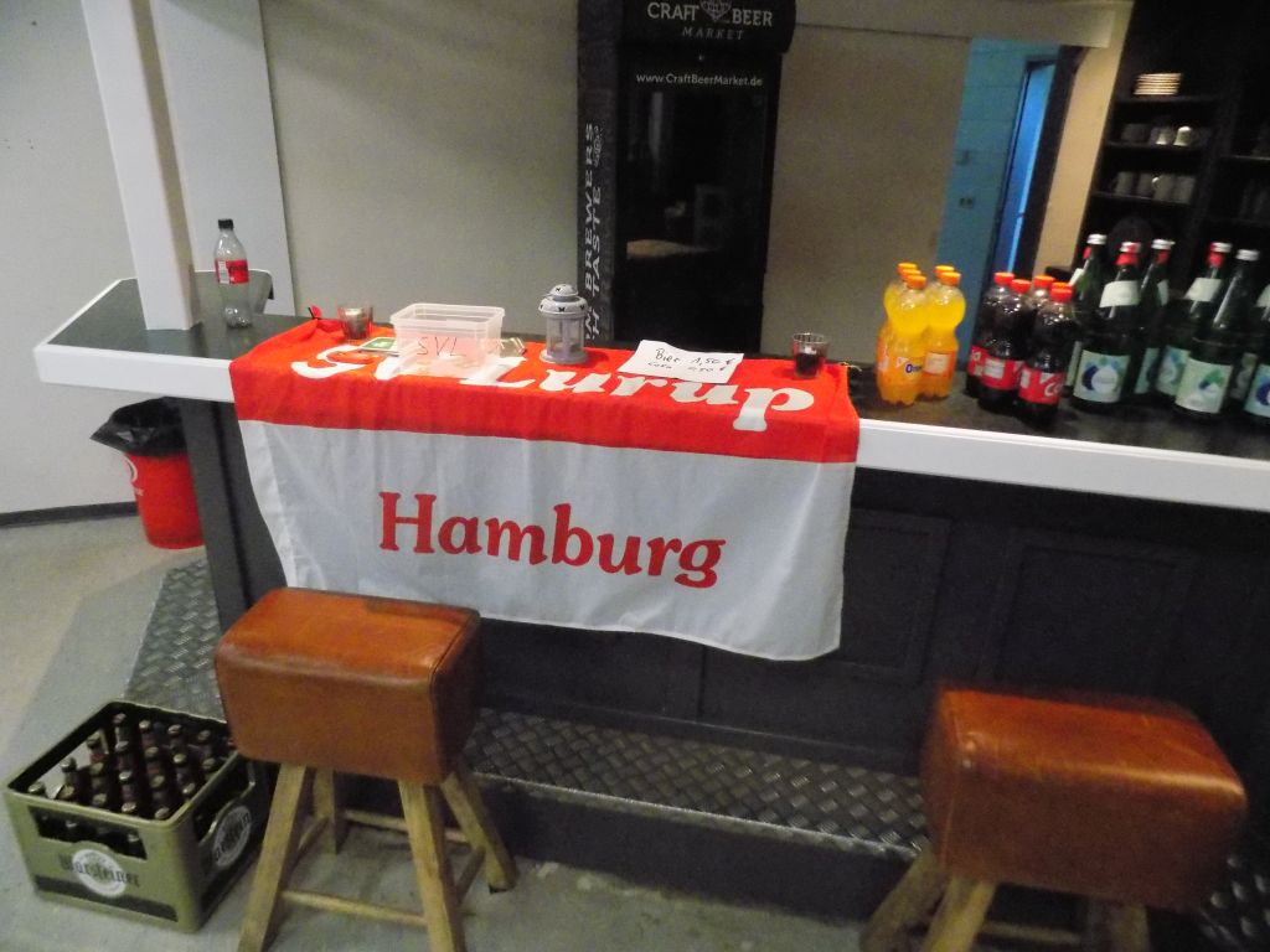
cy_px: 476
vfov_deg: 58.9
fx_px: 844
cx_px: 635
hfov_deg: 73.9
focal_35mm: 23
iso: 1600
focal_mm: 4
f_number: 3.1
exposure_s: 1/160
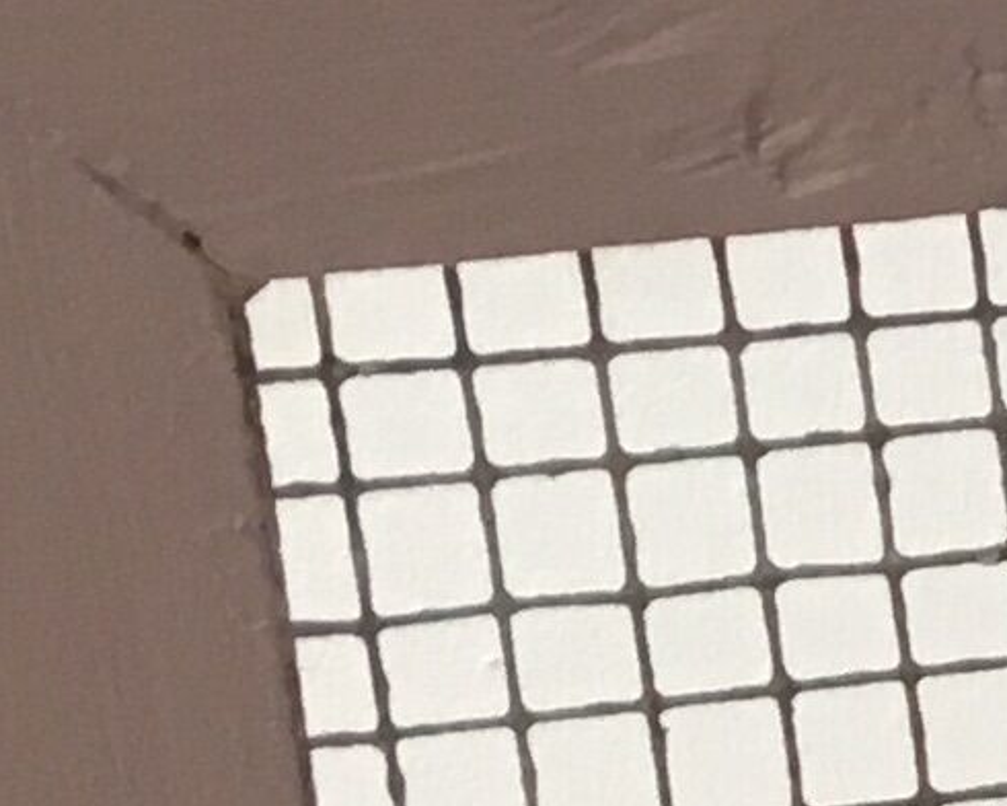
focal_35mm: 233
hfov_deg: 7.2
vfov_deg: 6.5
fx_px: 6944
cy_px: 1415
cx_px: 3235
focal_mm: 4.15
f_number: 2.2
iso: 50
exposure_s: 1/33
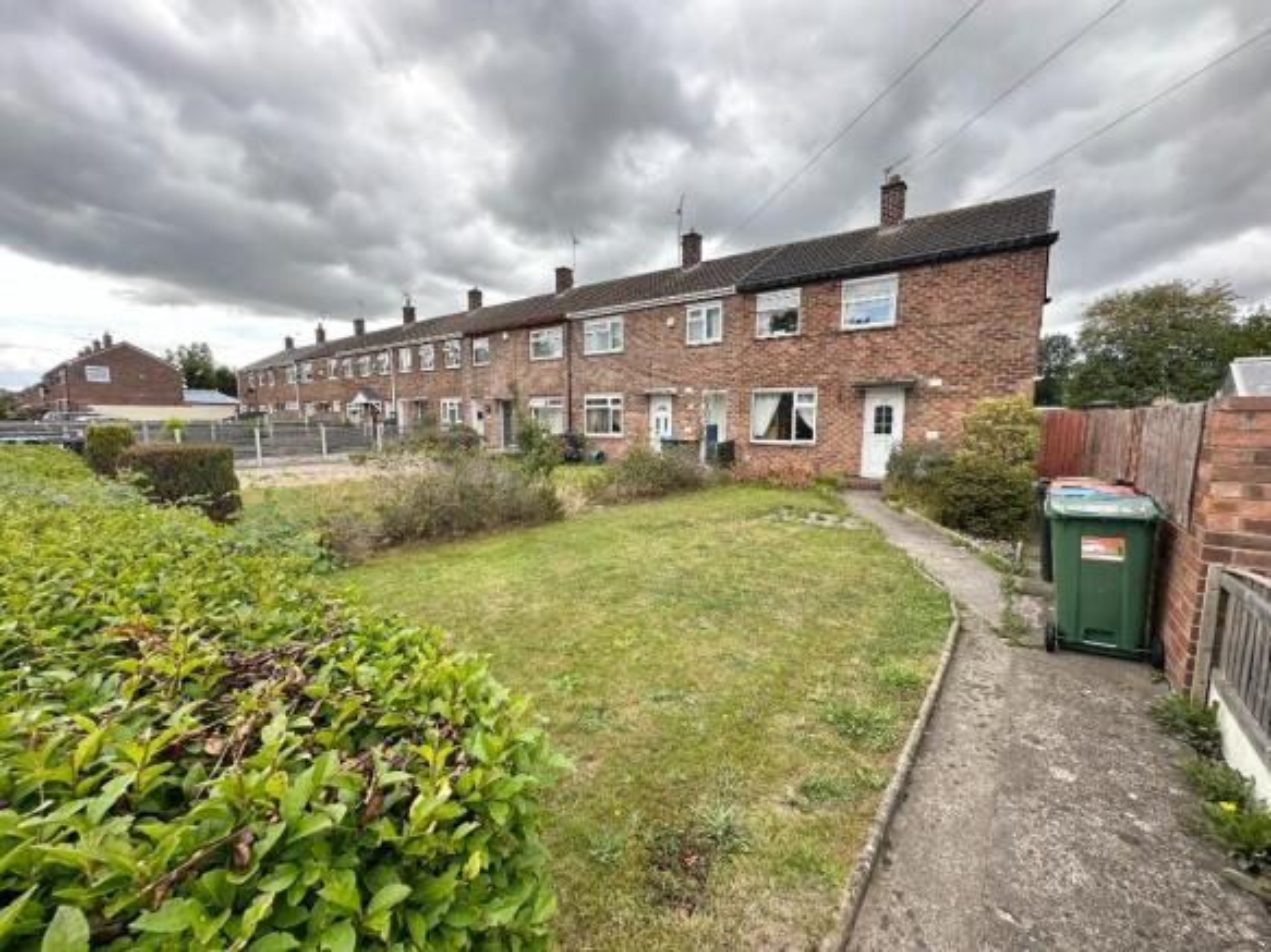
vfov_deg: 85.7
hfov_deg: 102.1
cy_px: 476
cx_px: 636
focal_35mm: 14
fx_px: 514
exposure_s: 1/361
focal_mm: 2.22
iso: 40
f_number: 2.2
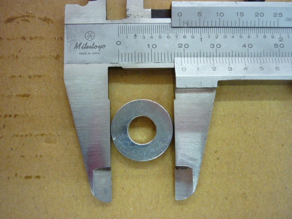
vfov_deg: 42.9
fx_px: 278
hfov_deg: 55.4
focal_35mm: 33
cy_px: 110
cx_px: 146
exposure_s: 1/20
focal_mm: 5.5
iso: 400
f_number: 2.8
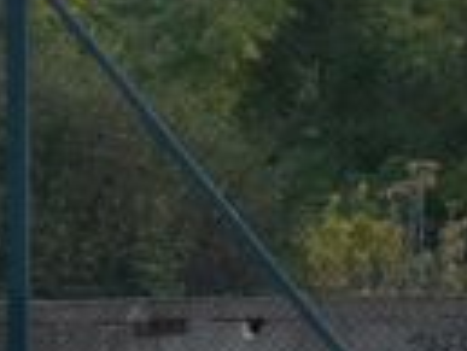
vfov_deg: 2.5
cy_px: 248
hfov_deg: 3.3
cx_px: -76
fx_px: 8021
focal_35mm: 594
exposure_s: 1/250
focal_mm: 52
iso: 1600
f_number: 8
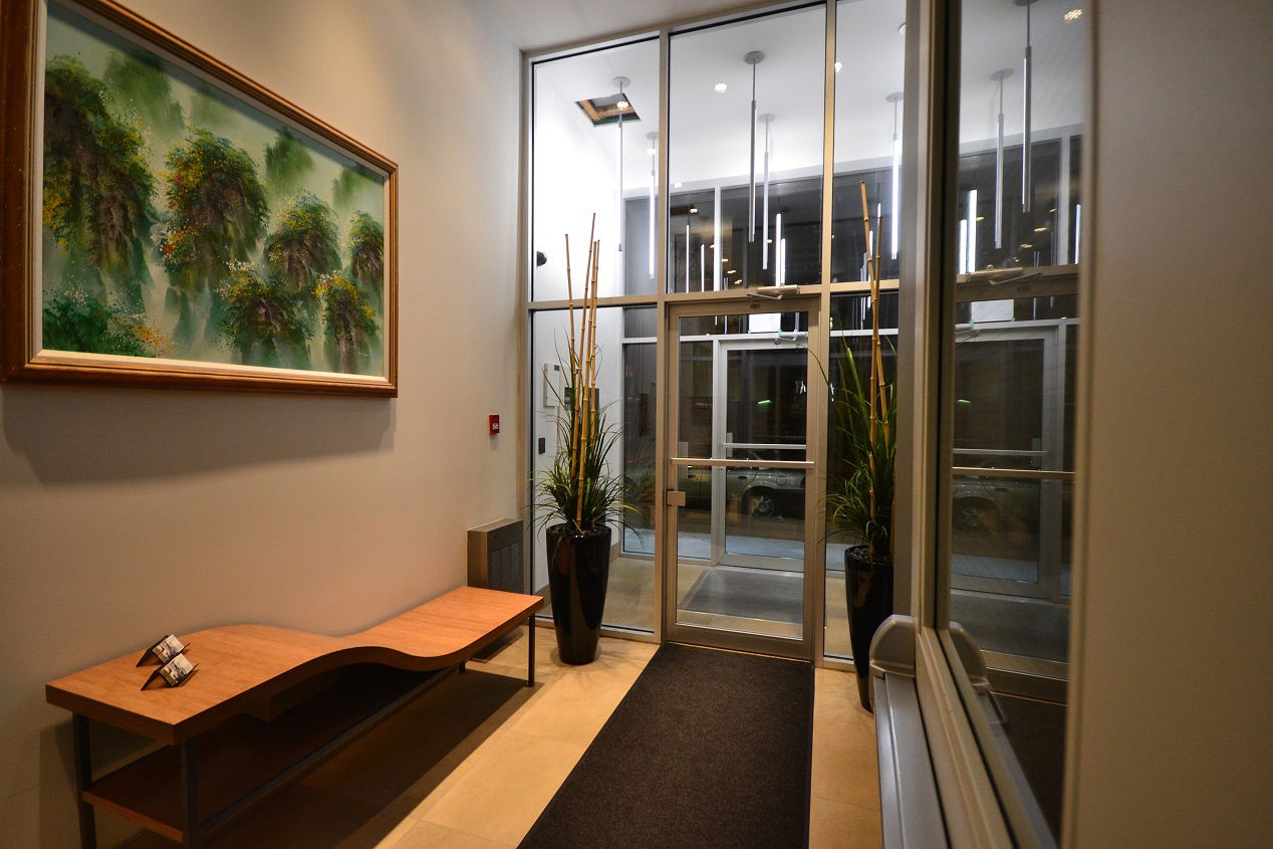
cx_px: 636
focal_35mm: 15
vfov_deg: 77.3
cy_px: 424
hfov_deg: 100.4
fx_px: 530
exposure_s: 1/30
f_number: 4
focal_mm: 10
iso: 800
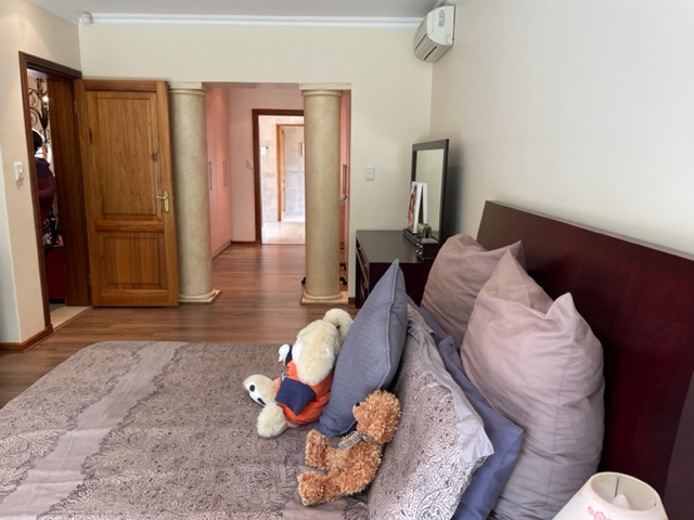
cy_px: 260
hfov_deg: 67.3
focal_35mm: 26
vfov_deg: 53.1
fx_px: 521
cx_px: 347
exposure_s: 1/100
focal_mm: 4.2
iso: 100
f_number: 1.6
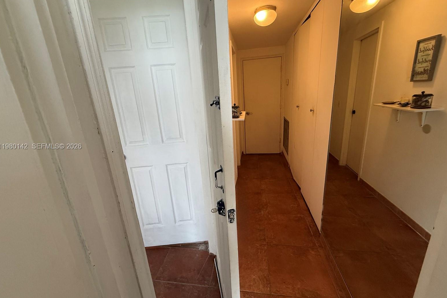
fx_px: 186
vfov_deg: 77.3
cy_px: 147
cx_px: 222
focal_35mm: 15
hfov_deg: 100.4
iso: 320
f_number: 2.2
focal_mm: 2.22
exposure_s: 1/120
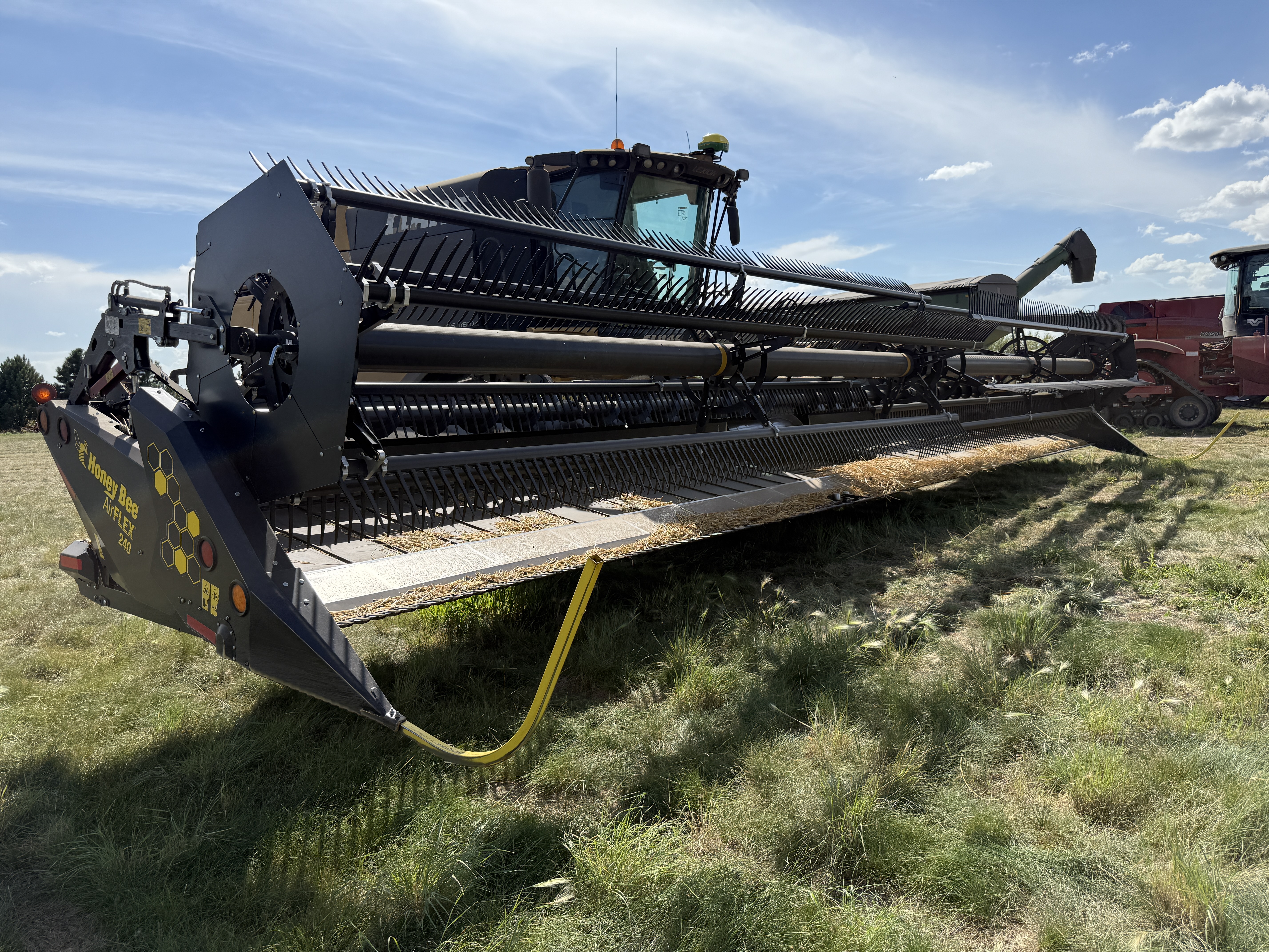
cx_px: 634
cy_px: 476
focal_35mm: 24
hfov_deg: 71.6
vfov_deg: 56.8
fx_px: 880
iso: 80
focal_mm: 6.76
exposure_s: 1/4975
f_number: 1.78
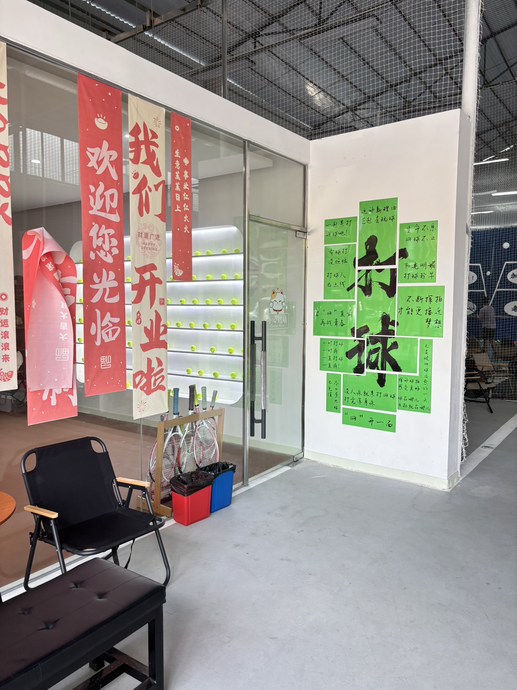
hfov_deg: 53.1
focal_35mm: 26
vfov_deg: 67.3
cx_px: 258
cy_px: 345
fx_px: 518
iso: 64
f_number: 1.6
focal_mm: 5.96
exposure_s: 1/121
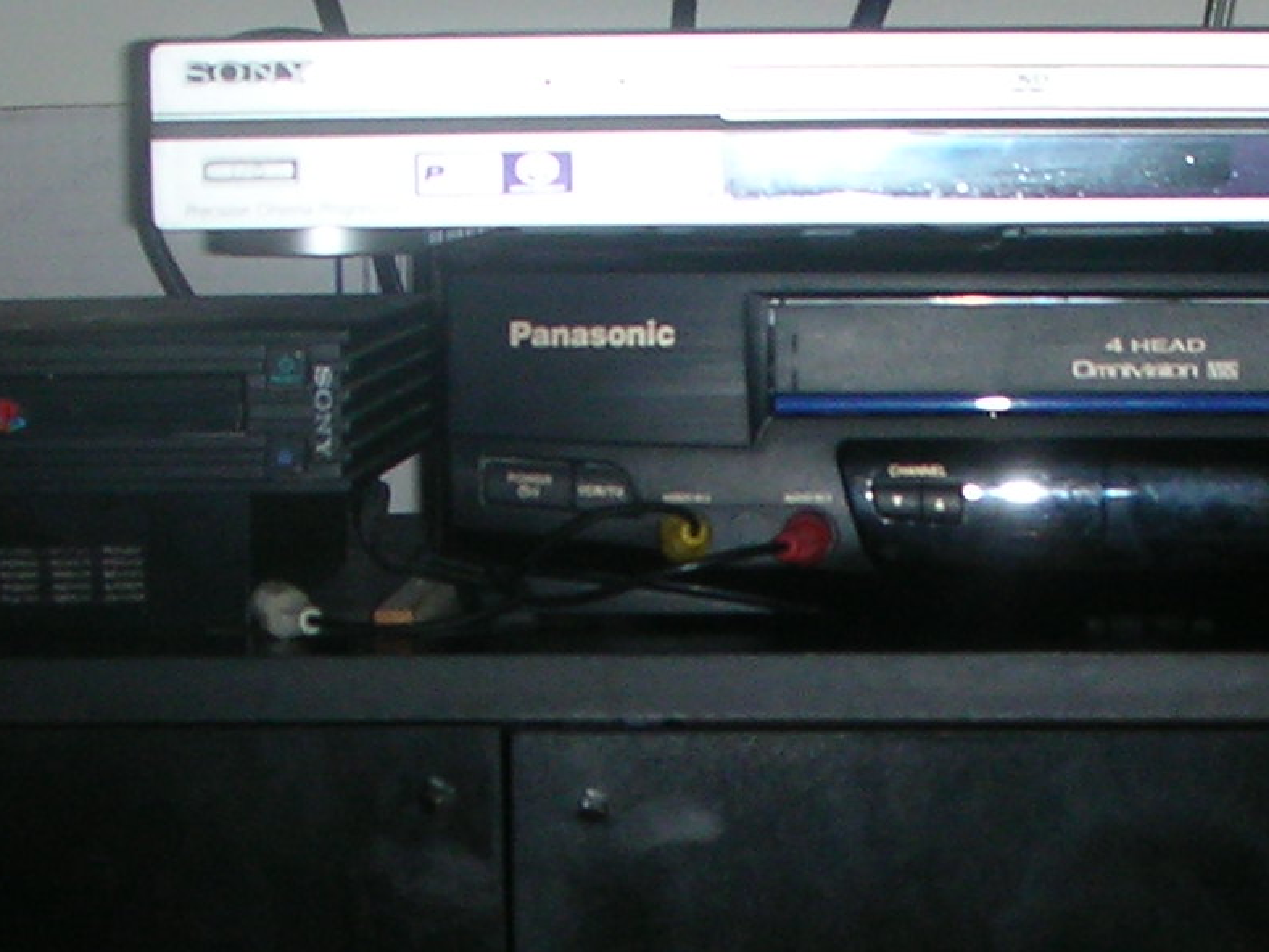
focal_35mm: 125
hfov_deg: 15.8
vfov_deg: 11.8
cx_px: 680
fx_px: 4582
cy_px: 902
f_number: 3
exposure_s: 1/60.1
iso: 50
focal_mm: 5.8
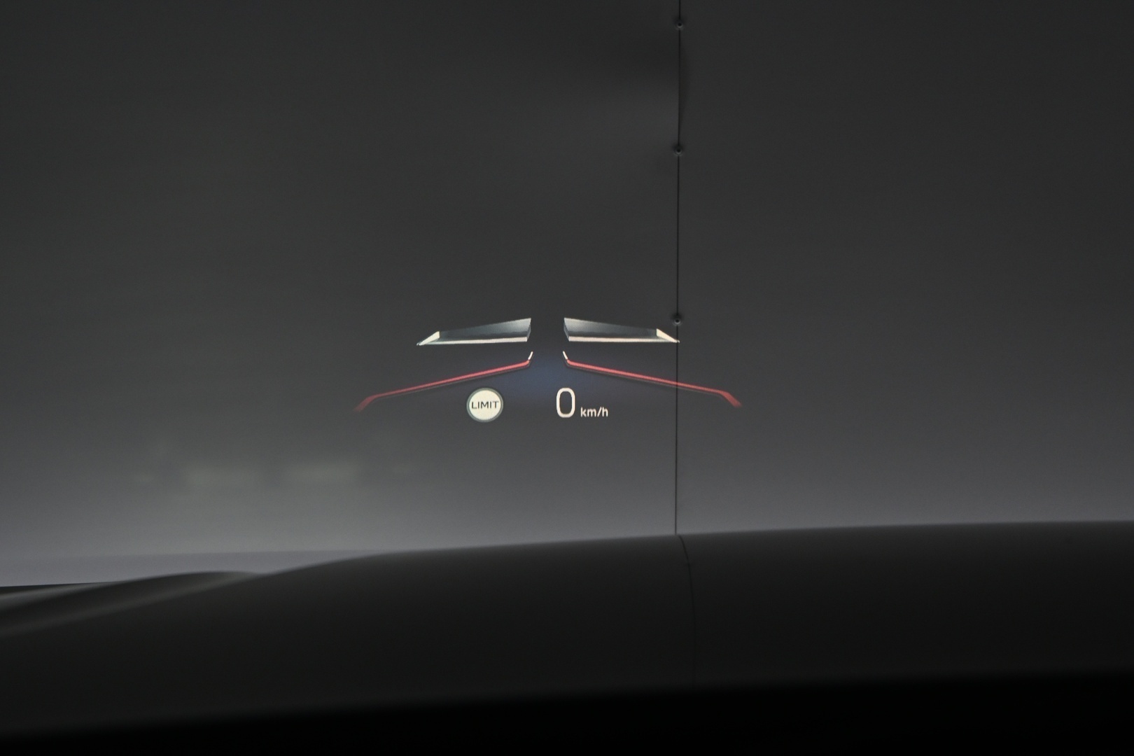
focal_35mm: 75
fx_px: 2362
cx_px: 567
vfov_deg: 18.2
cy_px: 378
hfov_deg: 27.0
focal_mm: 50
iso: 640
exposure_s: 1/250
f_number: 8
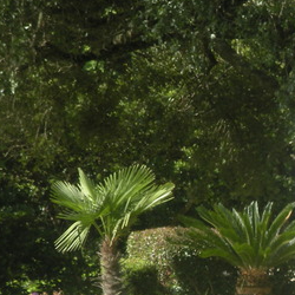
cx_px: 324
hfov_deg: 4.9
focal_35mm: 356
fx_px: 3432
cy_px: 235
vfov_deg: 4.9
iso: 64
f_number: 5.4
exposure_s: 1/156
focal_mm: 26
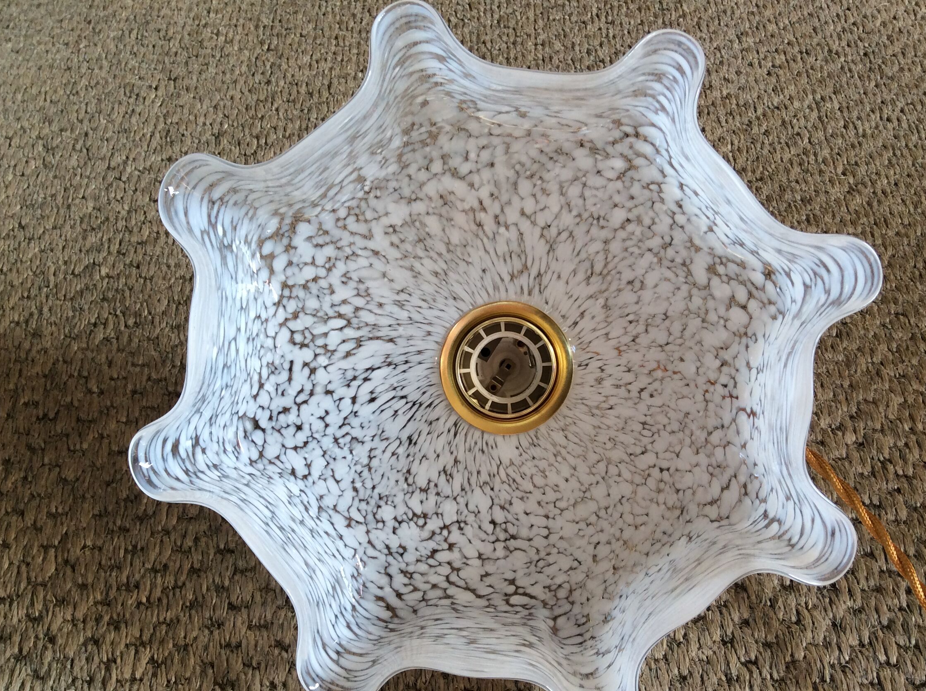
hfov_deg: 50.2
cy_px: 373
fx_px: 988
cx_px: 476
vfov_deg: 38.5
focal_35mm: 37
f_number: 2.4
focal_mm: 3.3
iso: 40
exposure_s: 1/50
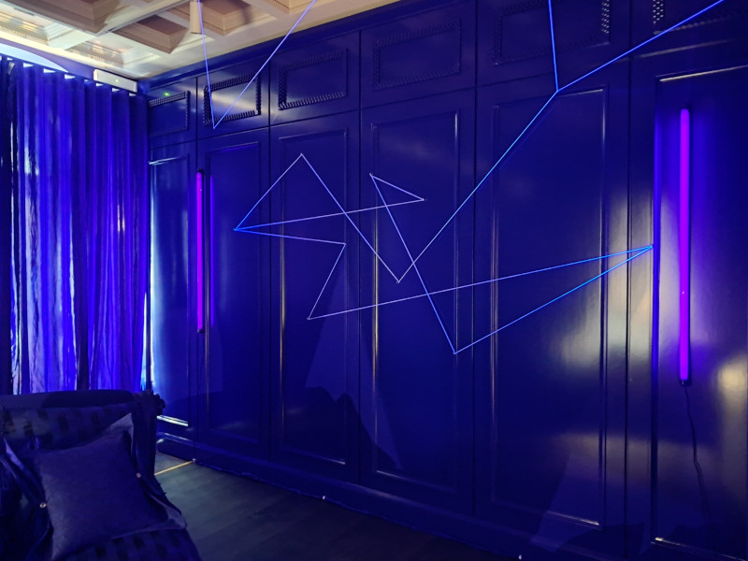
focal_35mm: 27
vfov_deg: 51.4
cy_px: 280
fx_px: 583
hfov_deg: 65.3
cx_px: 374
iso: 2500
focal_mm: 4
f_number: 1.8
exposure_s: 1/4
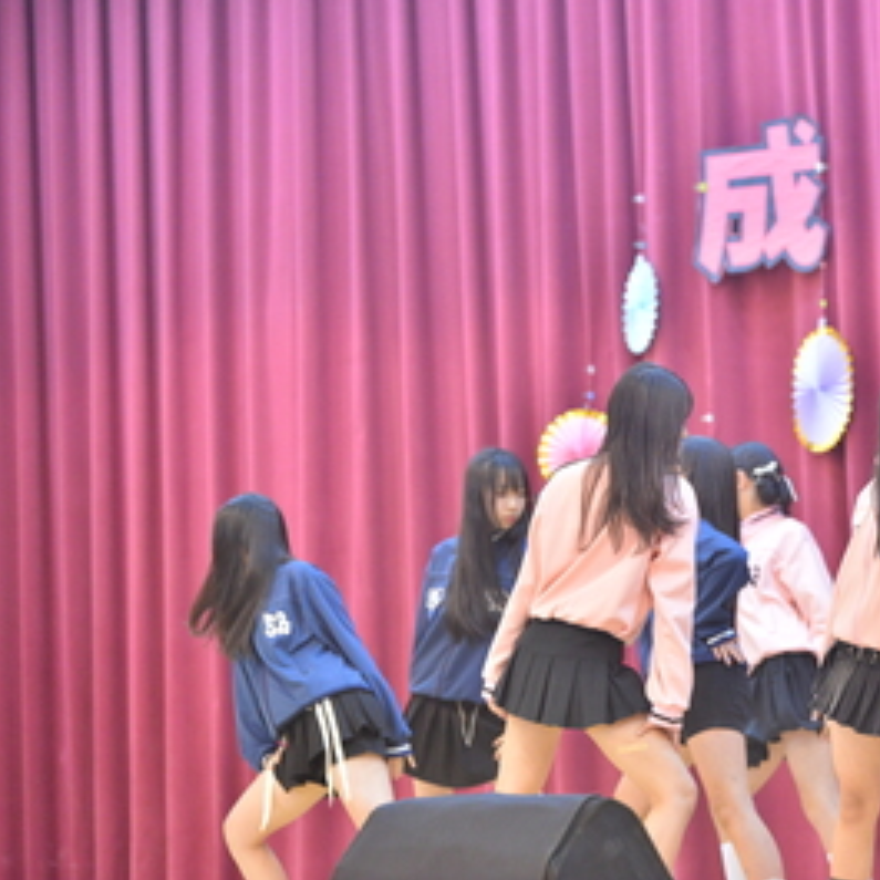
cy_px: 440
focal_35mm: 167
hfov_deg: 10.4
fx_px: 4803
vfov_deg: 10.5
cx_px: 654
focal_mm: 130
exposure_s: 1/200
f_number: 2.8
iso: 3200
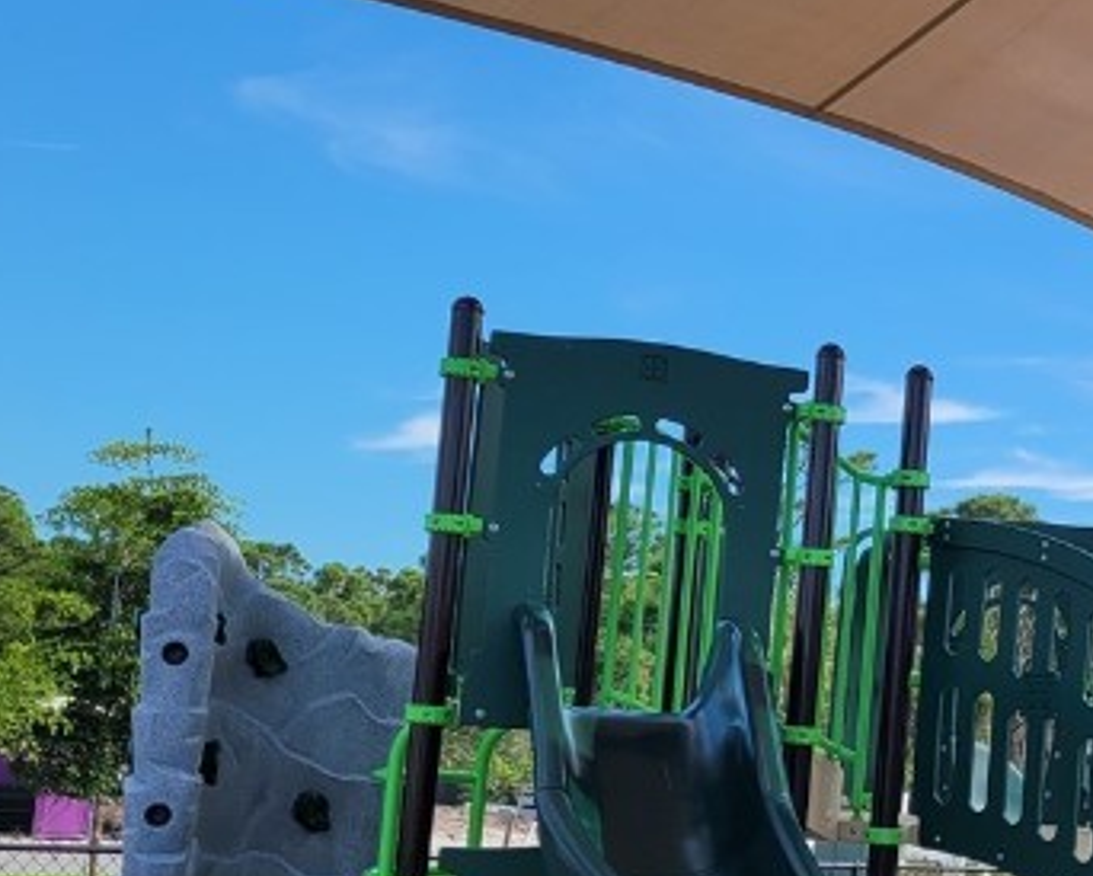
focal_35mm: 76
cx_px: 1409
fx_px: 2460
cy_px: 534
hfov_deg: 22.5
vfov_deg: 20.2
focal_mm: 5.4
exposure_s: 1/2071
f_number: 1.8
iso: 40
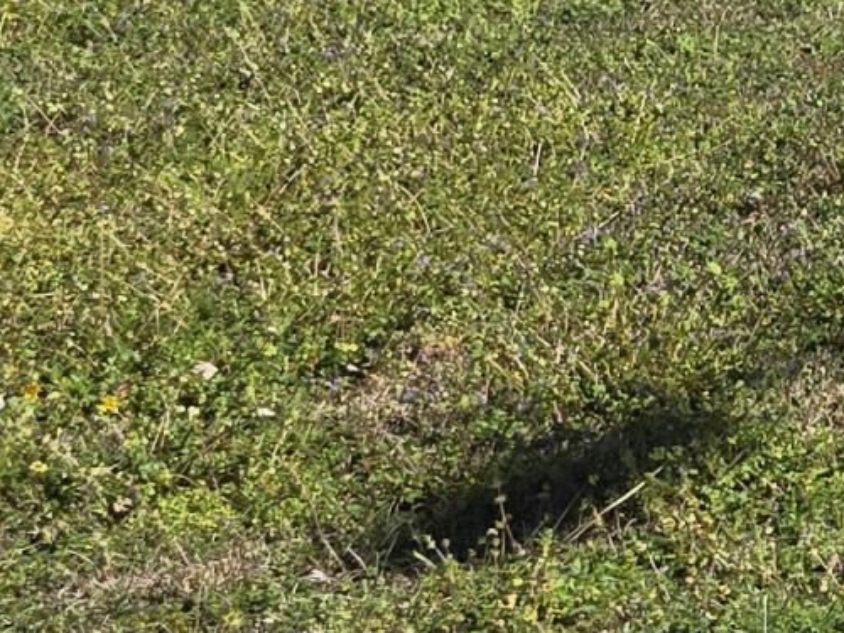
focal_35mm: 138
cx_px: 1936
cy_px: -398
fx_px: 3365
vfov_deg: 10.3
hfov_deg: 11.9
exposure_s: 1/1090
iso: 12
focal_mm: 6.3
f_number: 1.7
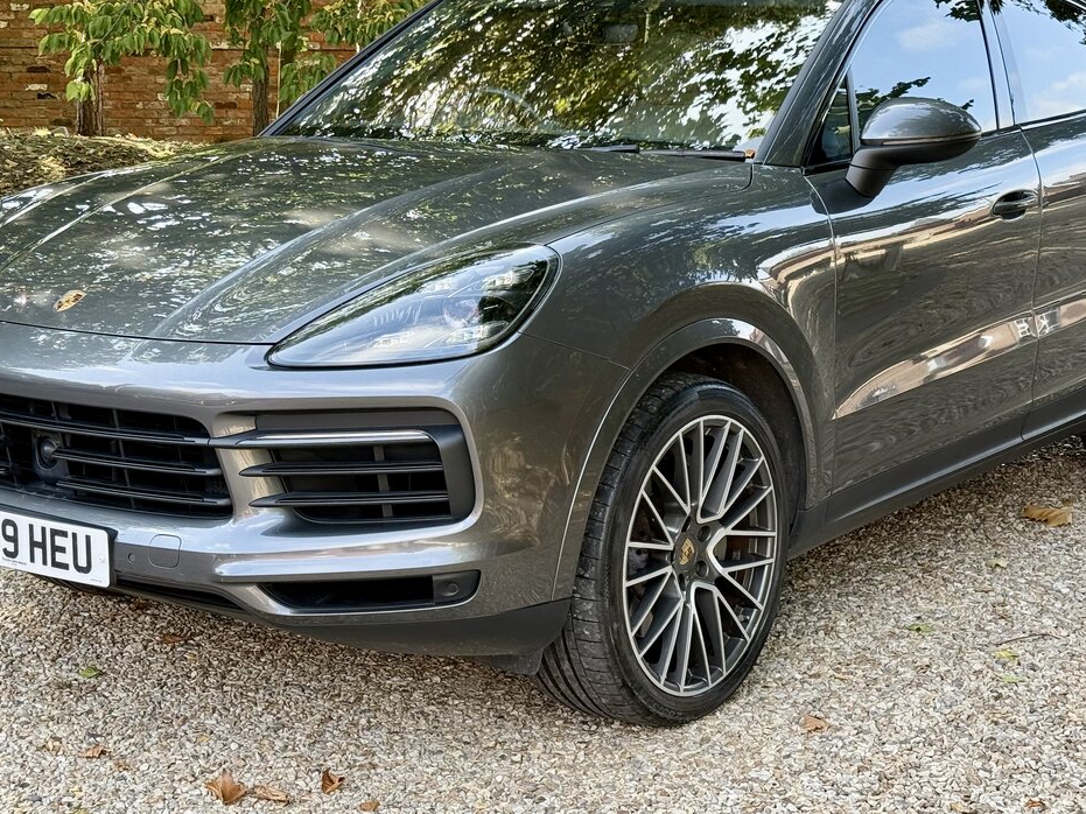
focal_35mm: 66
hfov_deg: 29.4
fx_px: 2070
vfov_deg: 22.2
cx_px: 574
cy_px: 369
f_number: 1.78
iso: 80
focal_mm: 6.76
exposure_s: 1/418
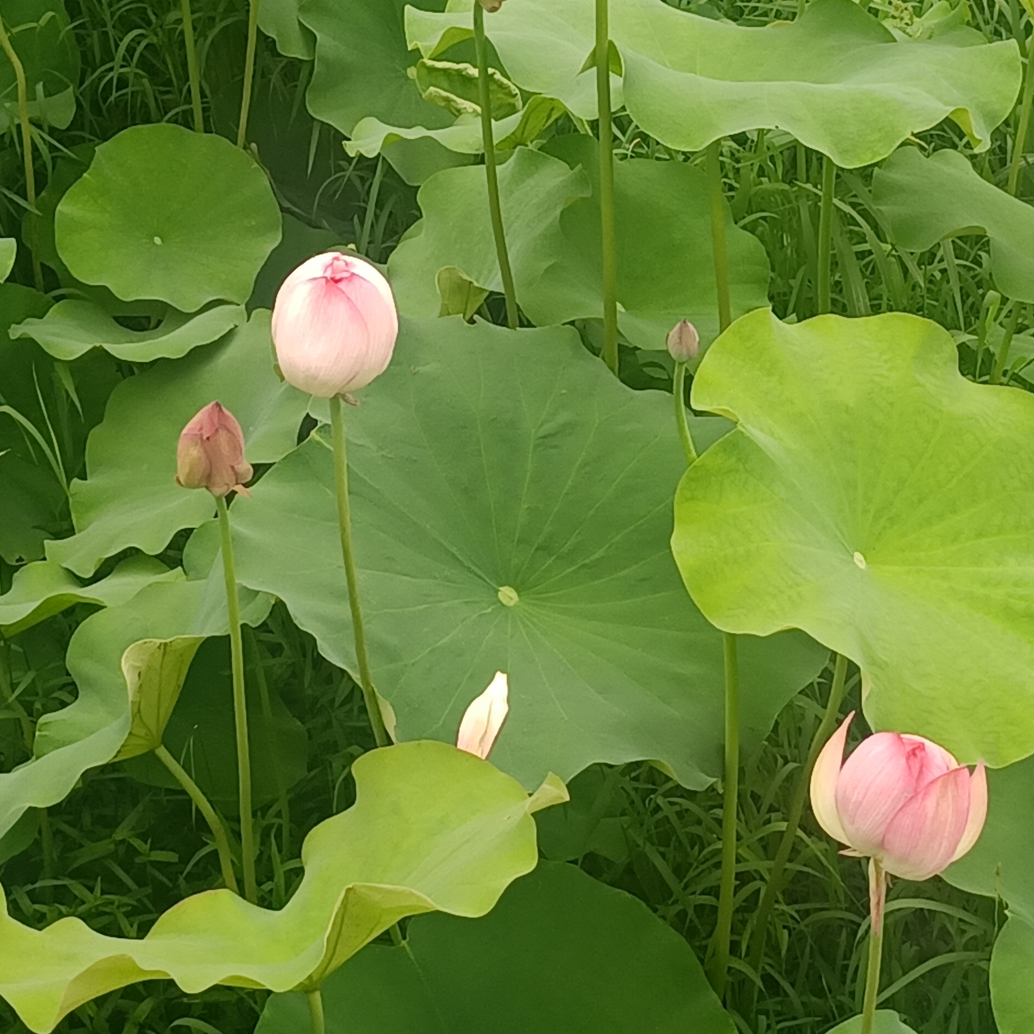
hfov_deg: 17.9
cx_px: 656
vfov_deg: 17.9
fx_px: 3278
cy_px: 518
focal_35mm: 97
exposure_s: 1/246
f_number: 1.8
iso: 100
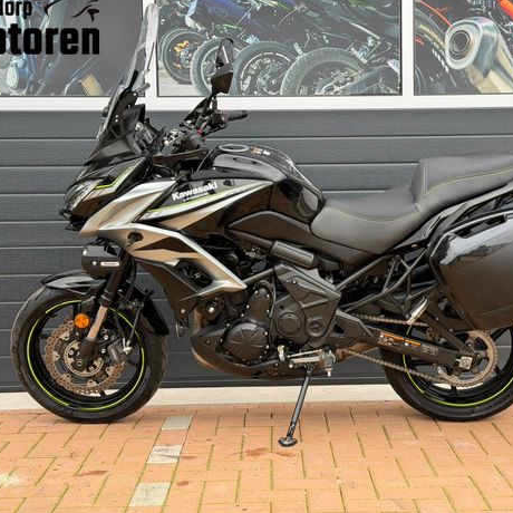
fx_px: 989
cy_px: 248
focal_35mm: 59
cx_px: 313
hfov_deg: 29.0
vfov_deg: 29.1
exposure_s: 1/172
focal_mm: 6.76
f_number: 1.78
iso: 64
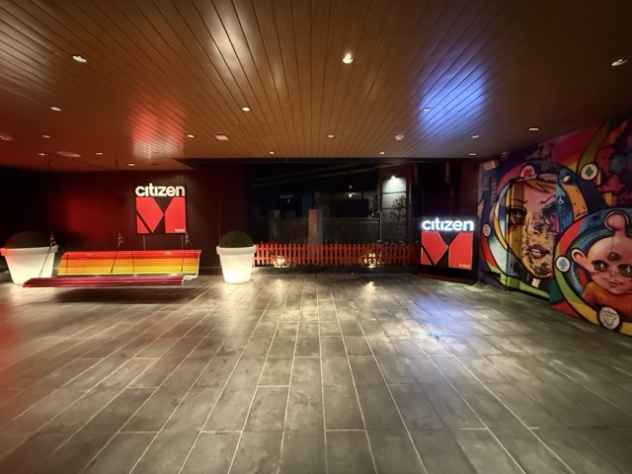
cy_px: 237
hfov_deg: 102.1
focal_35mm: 14
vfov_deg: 85.7
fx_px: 256
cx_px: 316
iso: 1600
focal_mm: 2.22
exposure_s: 1/40
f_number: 2.2
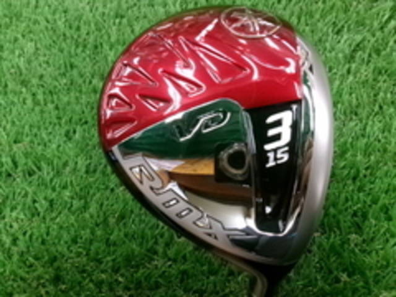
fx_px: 320
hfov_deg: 63.4
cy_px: 148
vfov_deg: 49.7
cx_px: 198
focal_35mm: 28
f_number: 3.9
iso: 800
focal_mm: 5.1
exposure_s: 1/34
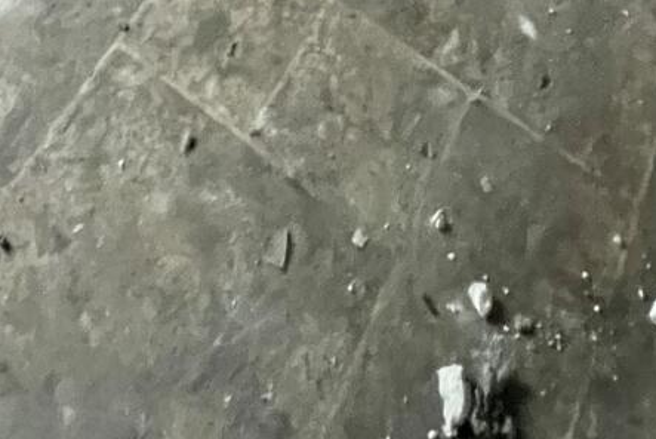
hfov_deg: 32.6
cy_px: -973
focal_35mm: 61
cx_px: 222
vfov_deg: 10.6
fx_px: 1112
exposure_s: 1/41
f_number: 1.8
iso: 1250
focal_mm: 1.57
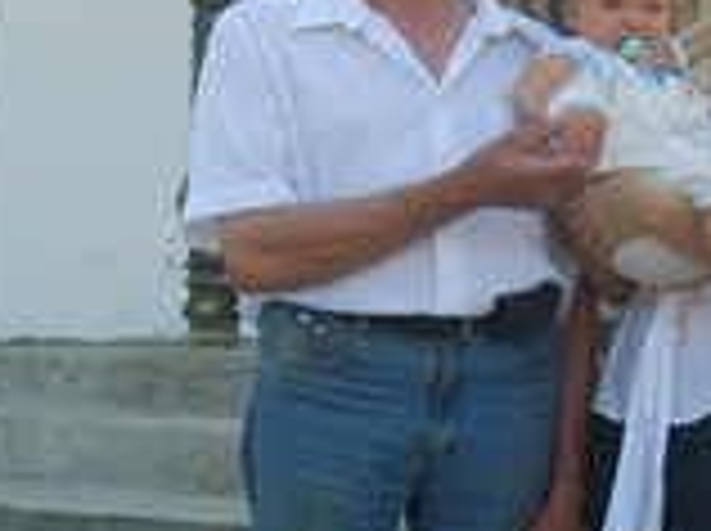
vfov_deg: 14.7
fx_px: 2051
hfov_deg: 19.3
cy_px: 423
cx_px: 626
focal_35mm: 100
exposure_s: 1/500
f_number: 2.8
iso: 50
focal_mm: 5.8
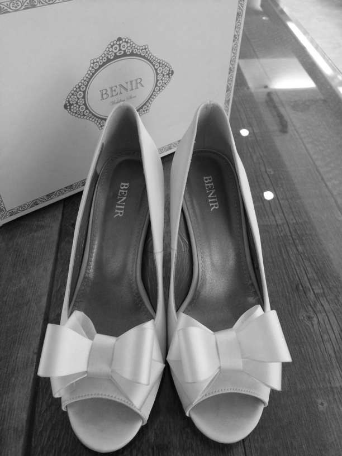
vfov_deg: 61.7
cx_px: 171
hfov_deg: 48.2
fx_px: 382
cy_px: 228
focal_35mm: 29
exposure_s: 1/30
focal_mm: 4.15
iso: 160
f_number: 2.2
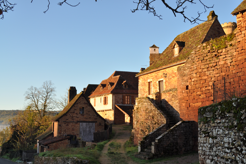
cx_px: 123
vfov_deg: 30.8
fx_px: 297
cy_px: 82
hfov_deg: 45.0
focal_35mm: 44
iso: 200
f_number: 8
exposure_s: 1/125
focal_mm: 29
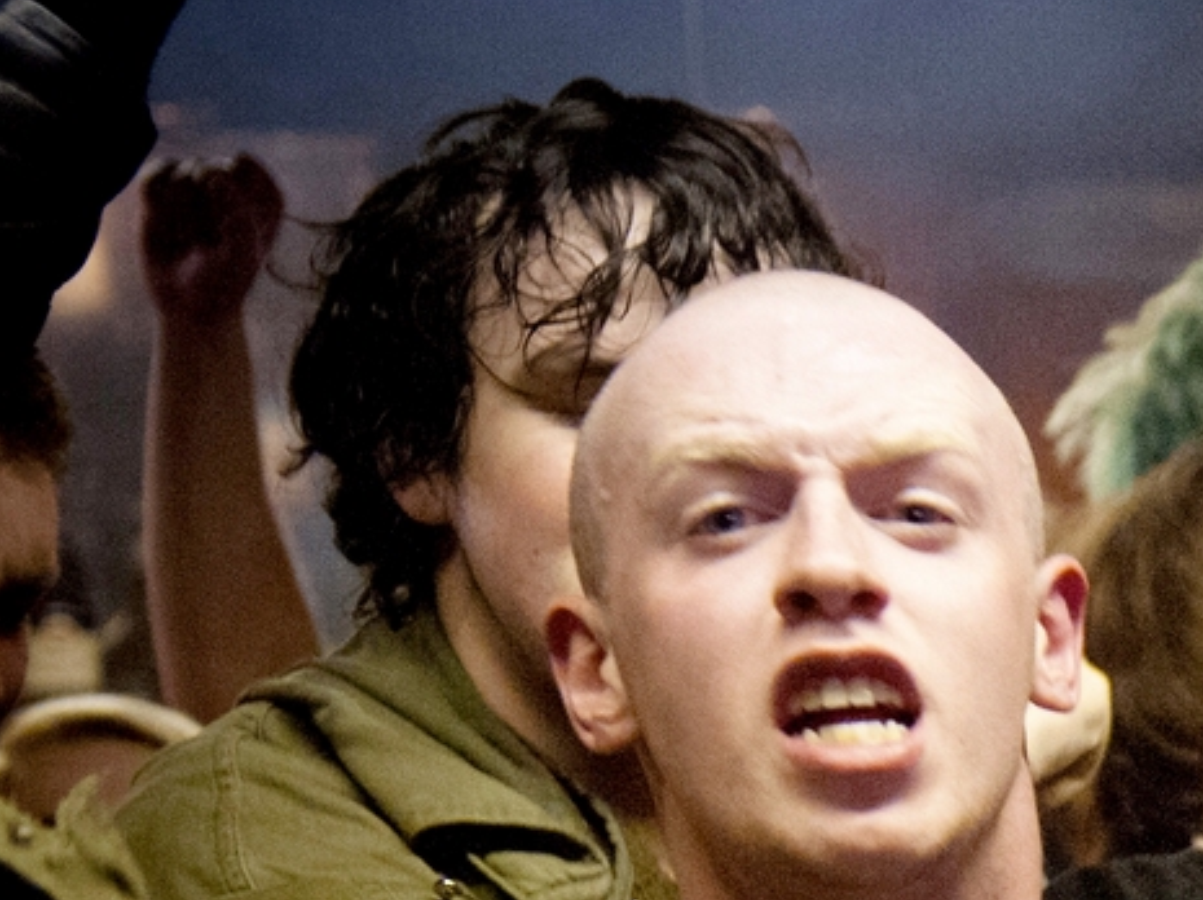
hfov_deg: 13.2
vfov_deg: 10.5
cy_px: 1020
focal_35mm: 139
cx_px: 1982
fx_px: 4827
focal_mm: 42
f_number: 2.8
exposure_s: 1/320
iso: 4000
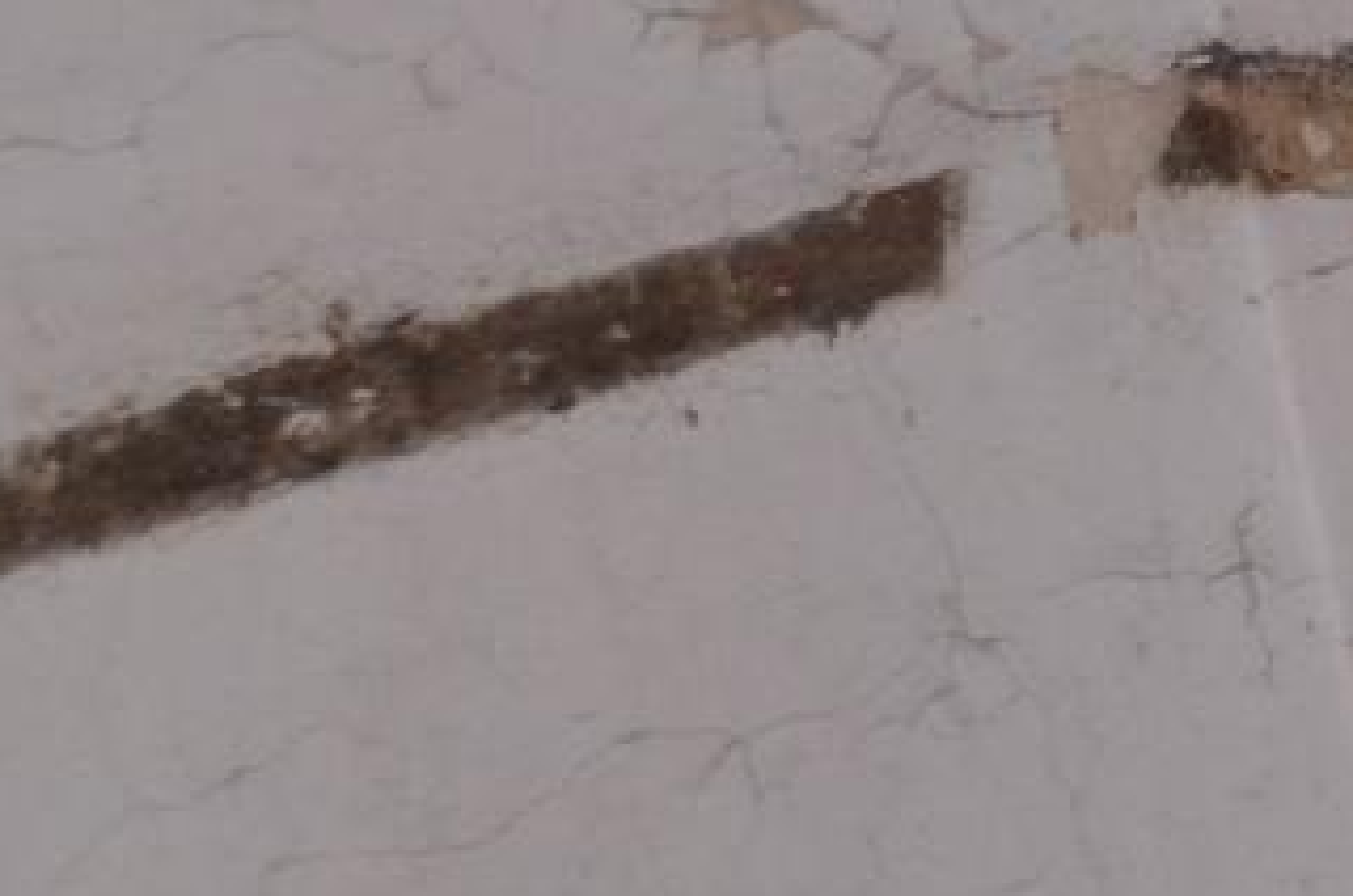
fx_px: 7914
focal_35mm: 211
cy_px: -617
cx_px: 3573
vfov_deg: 6.4
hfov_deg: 8.6
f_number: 4
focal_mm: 22
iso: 800
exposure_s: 1/60
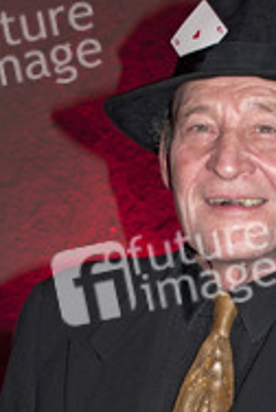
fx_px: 1386
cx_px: 229
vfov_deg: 16.6
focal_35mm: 121
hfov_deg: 11.3
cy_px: 384
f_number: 5
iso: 200
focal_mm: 38
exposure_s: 1/20
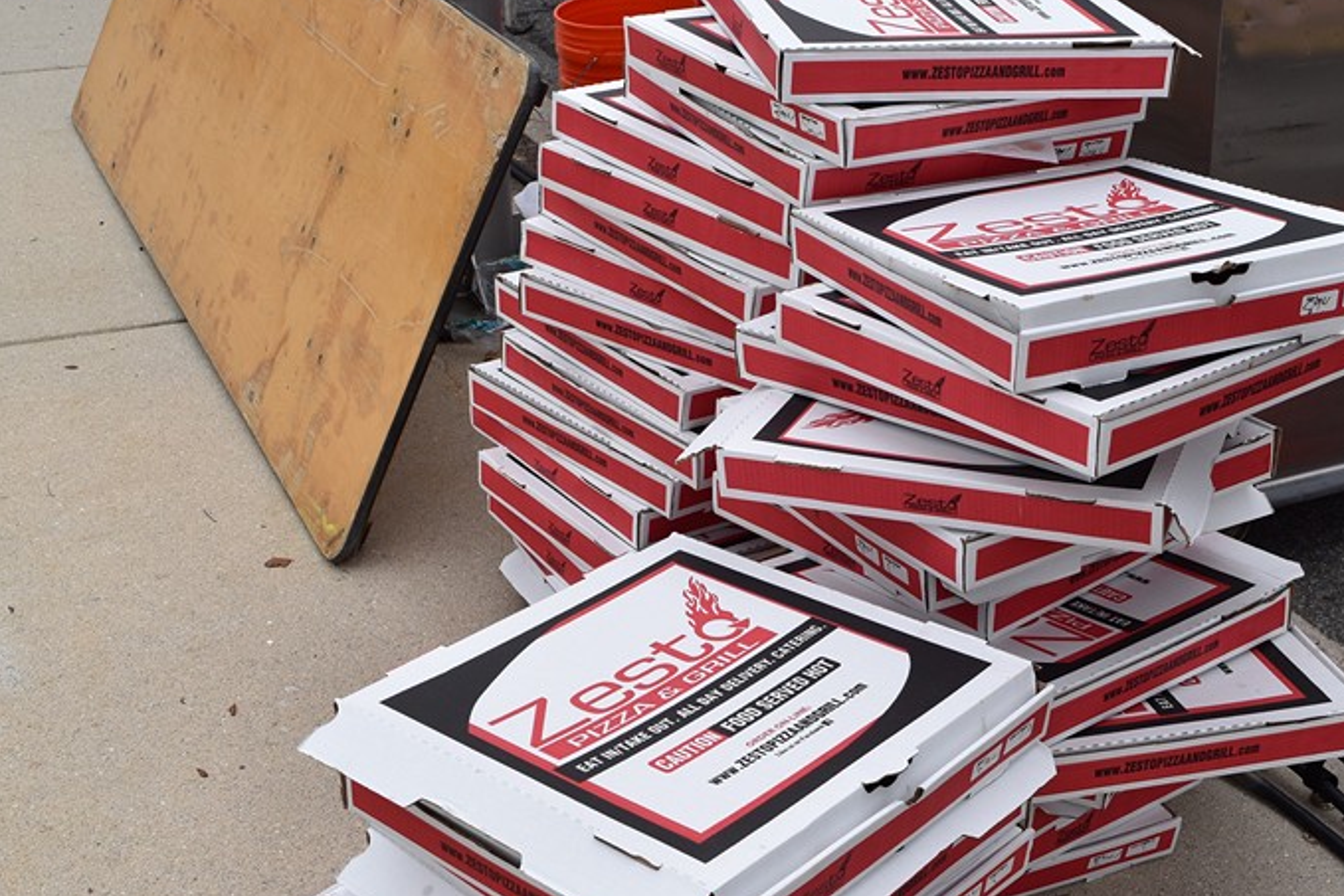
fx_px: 1979
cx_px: 827
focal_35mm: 53
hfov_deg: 37.3
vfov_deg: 25.5
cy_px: 472
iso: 250
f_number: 8
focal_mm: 24
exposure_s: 1/250
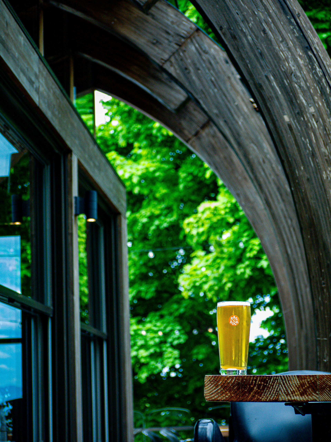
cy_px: 221
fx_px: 1147
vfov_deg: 21.8
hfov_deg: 16.4
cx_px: 166
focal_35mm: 90
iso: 400
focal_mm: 45
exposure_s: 1/500
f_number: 4.5
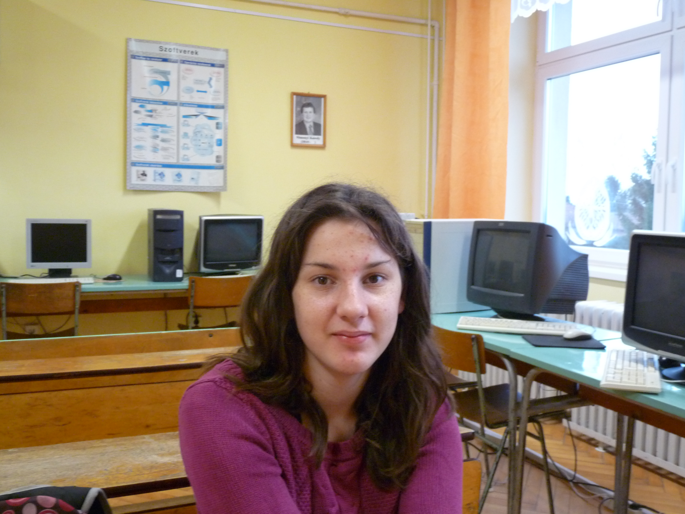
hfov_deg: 55.4
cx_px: 342
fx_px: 653
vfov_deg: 42.9
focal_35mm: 33
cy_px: 257
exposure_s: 1/20
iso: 400
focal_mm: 5.9
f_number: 3
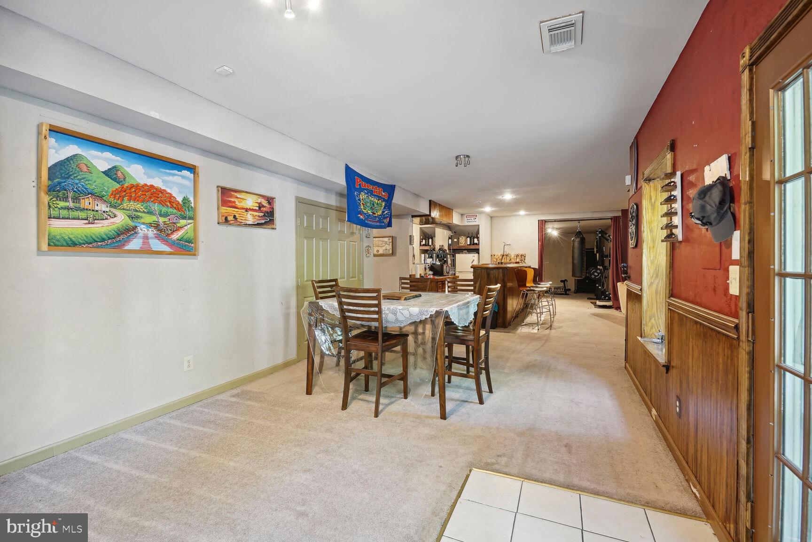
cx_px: 406
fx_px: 361
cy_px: 271
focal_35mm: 16
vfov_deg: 73.7
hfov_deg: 96.7
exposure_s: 1/8
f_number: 9
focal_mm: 16
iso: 1000
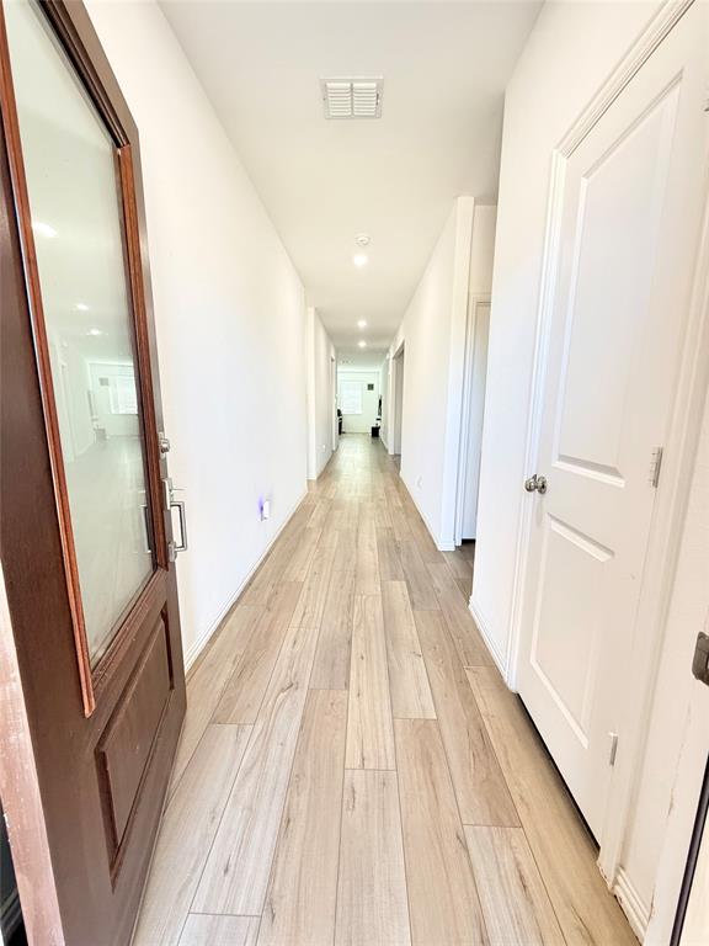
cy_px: 473
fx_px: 382
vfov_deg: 102.1
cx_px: 354
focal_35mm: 14
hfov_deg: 85.7
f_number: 2.2
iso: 250
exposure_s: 1/60
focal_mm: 2.22
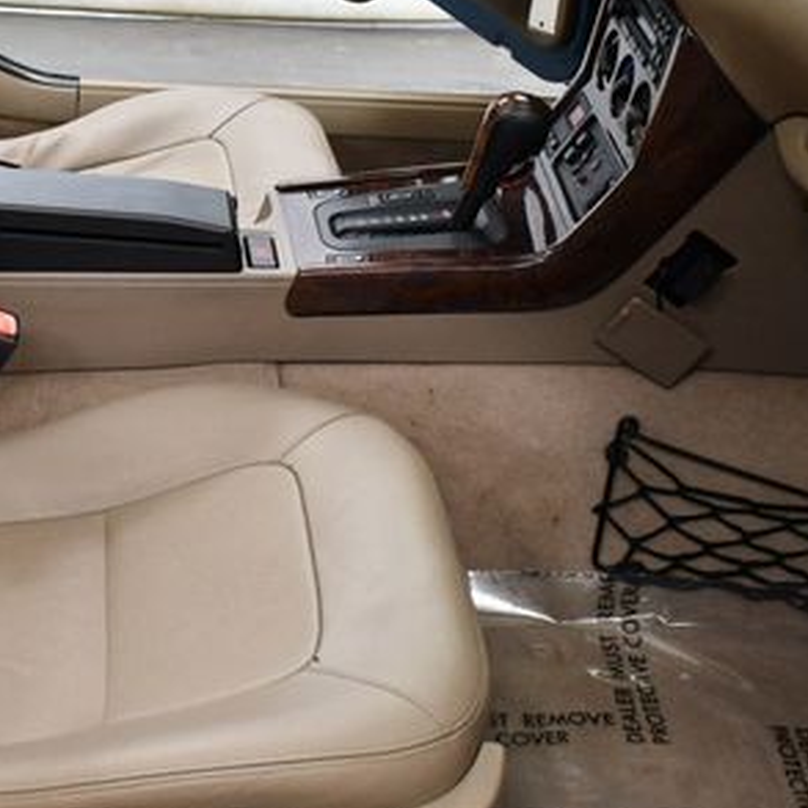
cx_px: 36
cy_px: 295
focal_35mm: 67
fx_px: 1769
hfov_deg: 24.7
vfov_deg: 25.6
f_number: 3.5
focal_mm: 18
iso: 1250
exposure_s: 1/125
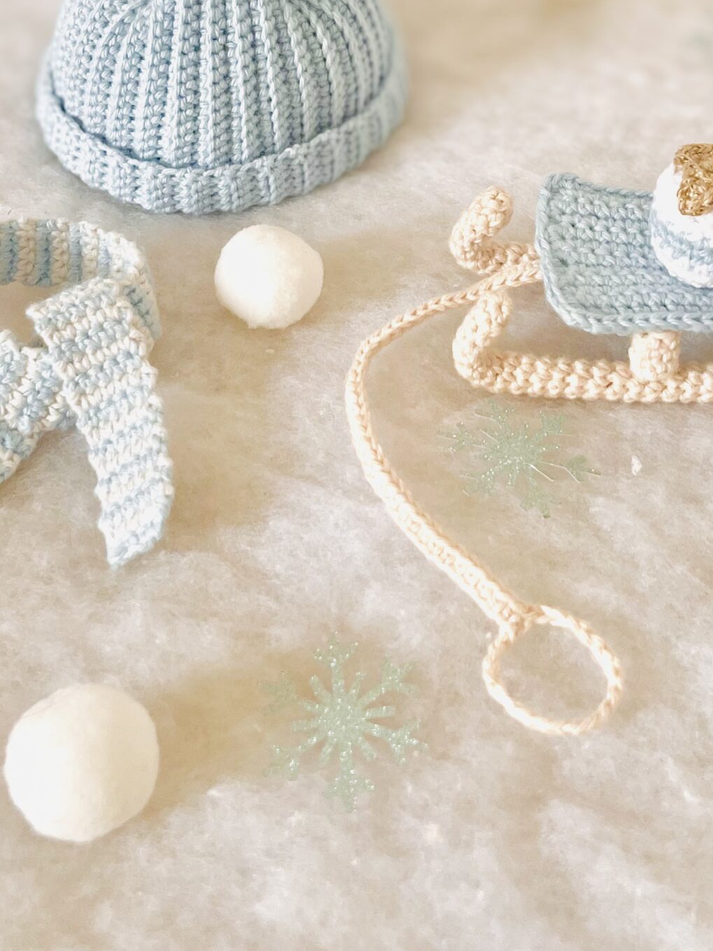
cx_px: 381
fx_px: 1345
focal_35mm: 49
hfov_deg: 29.7
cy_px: 211
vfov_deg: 37.7
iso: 250
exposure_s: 1/60
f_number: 1.6
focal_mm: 4.2
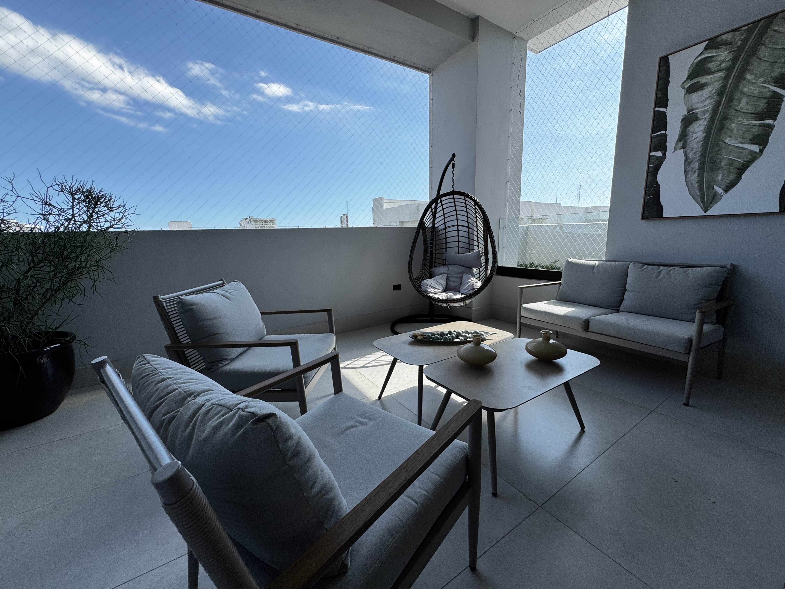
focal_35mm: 14
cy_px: 294
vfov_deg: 85.7
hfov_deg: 102.1
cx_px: 392
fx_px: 317
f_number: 2.2
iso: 40
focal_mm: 2.22
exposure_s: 1/1160
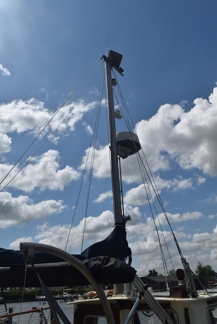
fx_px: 244
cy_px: 162
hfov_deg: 48.0
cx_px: 108
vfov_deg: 67.3
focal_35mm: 27
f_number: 13
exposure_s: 1/640
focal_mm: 18
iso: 200
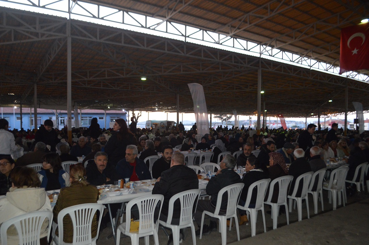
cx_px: 184
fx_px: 276
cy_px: 122
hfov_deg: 67.4
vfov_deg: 47.8
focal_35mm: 27
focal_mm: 18
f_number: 3.5
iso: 2000
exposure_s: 1/60
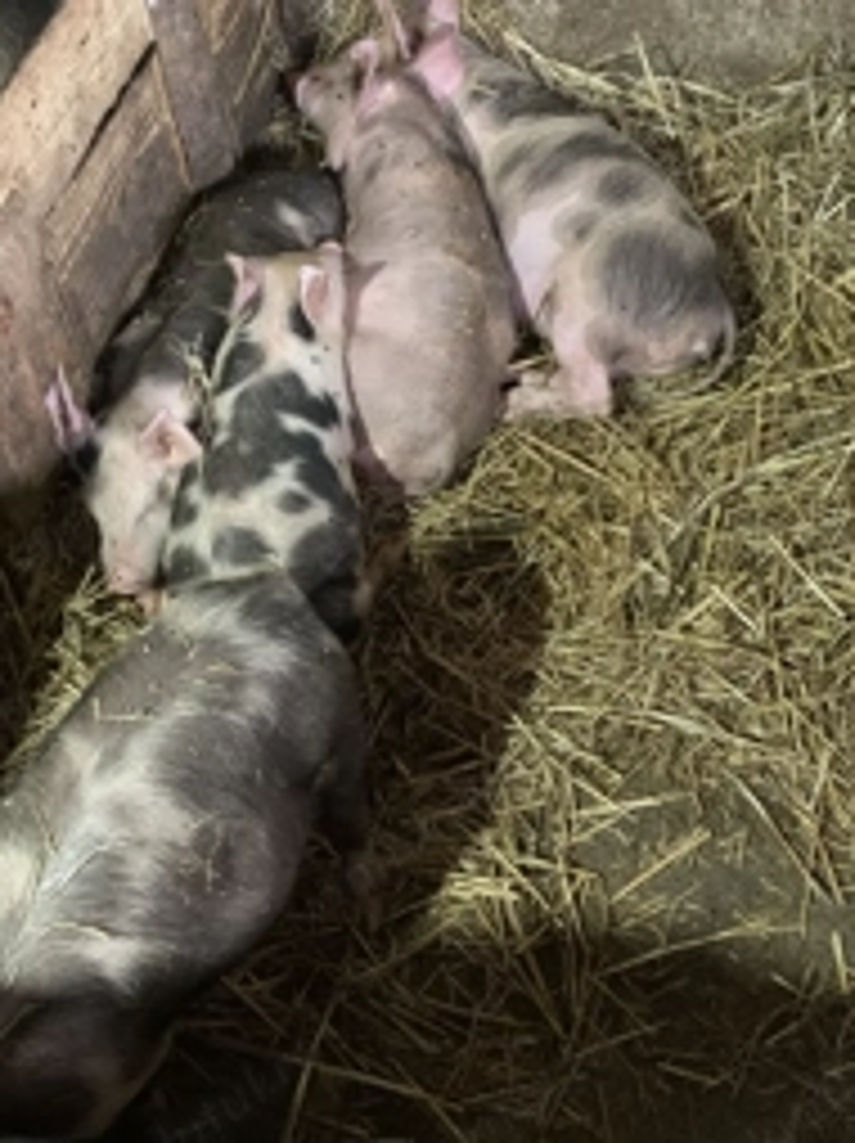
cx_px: 351
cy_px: 536
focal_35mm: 41
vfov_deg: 45.8
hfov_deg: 35.0
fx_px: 1353
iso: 500
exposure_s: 1/30
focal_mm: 4.25
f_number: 1.8
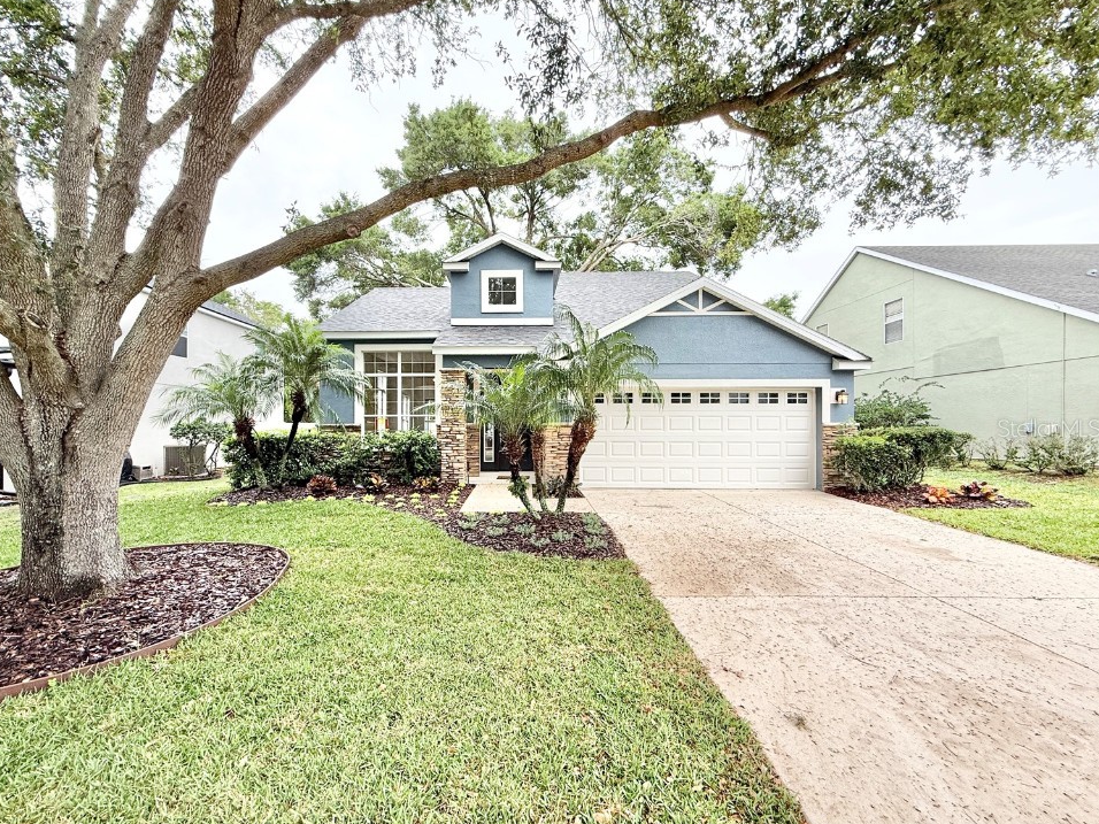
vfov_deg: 81.7
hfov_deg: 98.1
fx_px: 476
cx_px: 517
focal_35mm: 15
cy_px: 428
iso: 80
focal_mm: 2.22
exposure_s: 1/99
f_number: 2.2
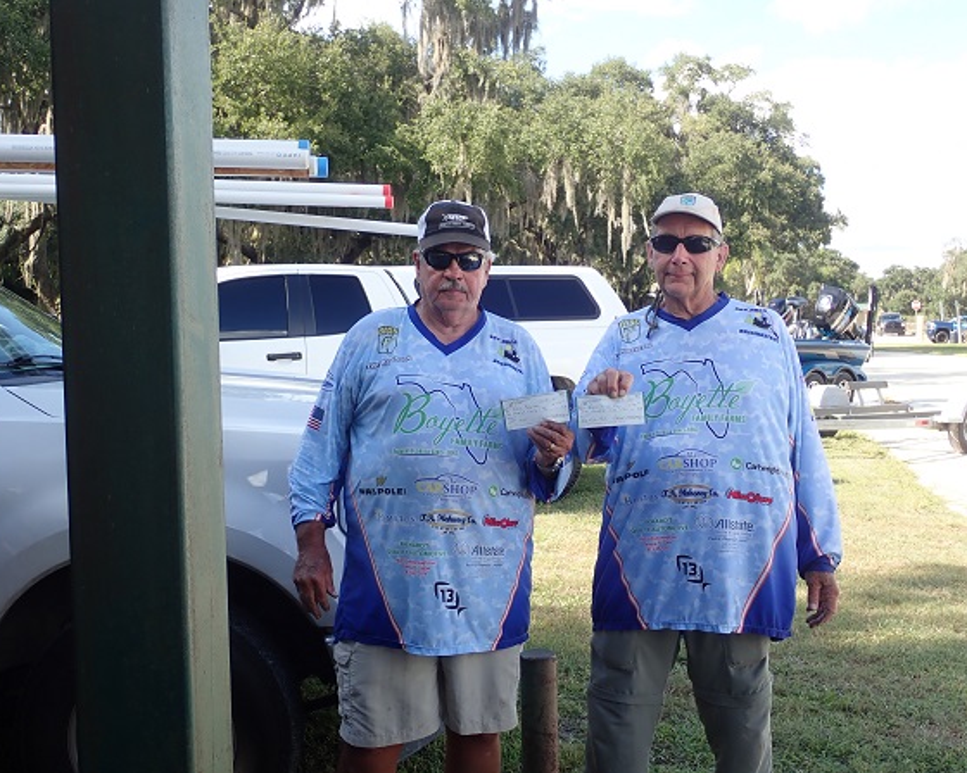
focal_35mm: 45
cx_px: 492
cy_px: 386
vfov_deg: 33.4
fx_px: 1288
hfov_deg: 41.2
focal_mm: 7.86
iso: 100
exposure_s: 1/160
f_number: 4
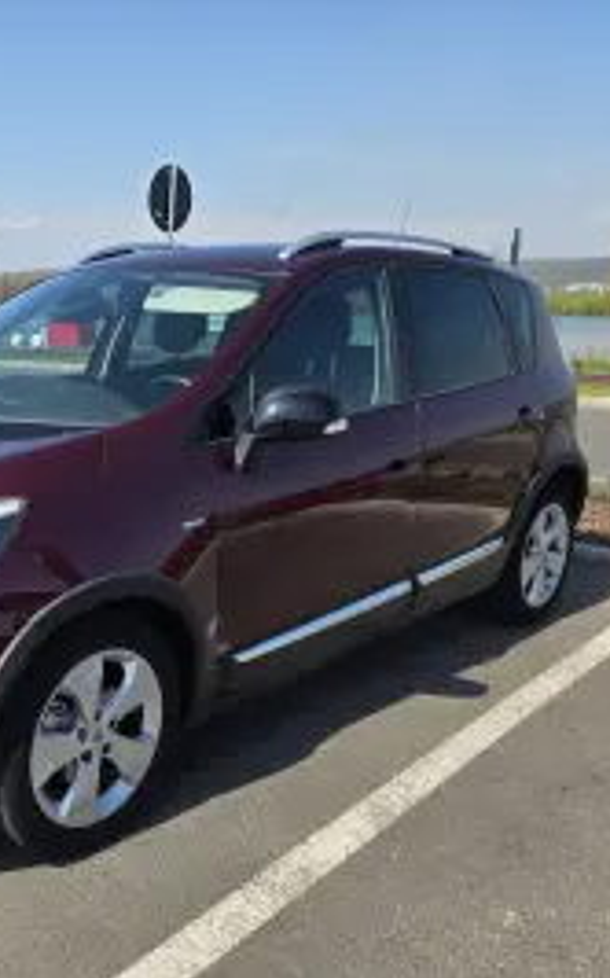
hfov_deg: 35.7
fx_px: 879
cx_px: 48
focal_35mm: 33
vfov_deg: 58.2
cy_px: 489
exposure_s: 1/4766
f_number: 1.7
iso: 80
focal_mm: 6.25
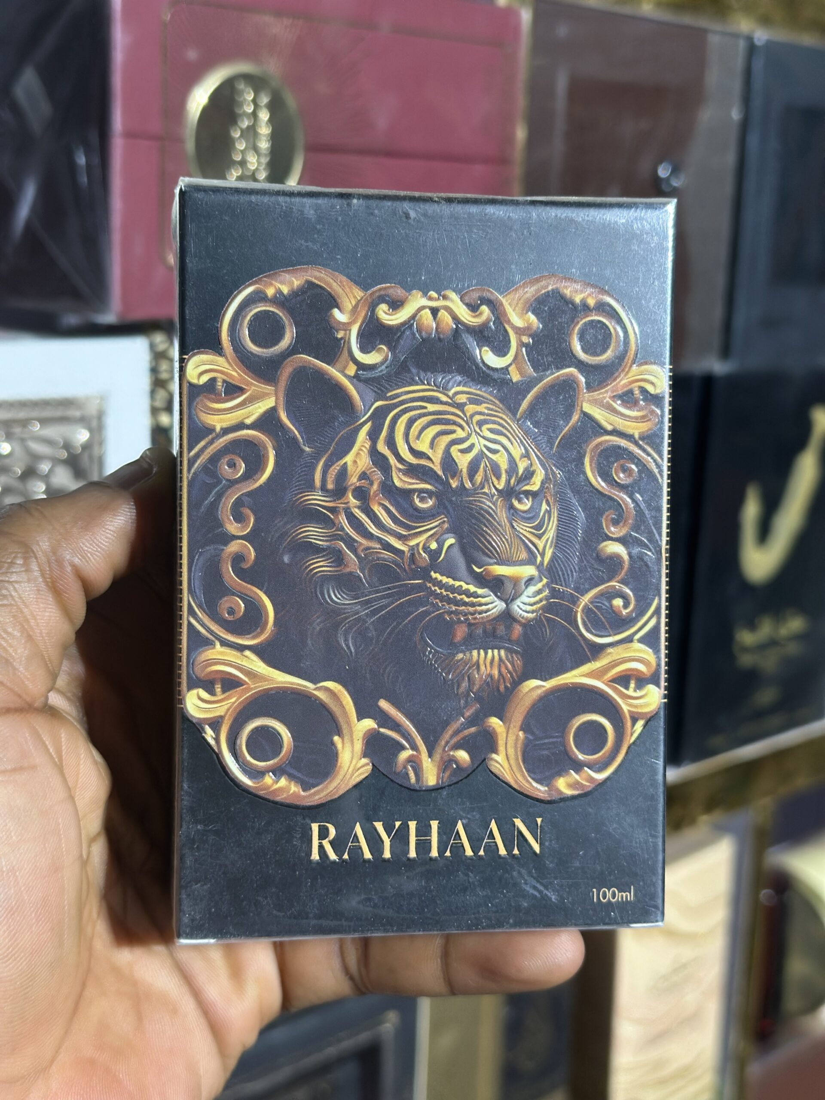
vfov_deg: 39.7
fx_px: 1525
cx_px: 412
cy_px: 550
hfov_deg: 30.3
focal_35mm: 48
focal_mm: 6.86
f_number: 1.78
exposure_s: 1/102
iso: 160
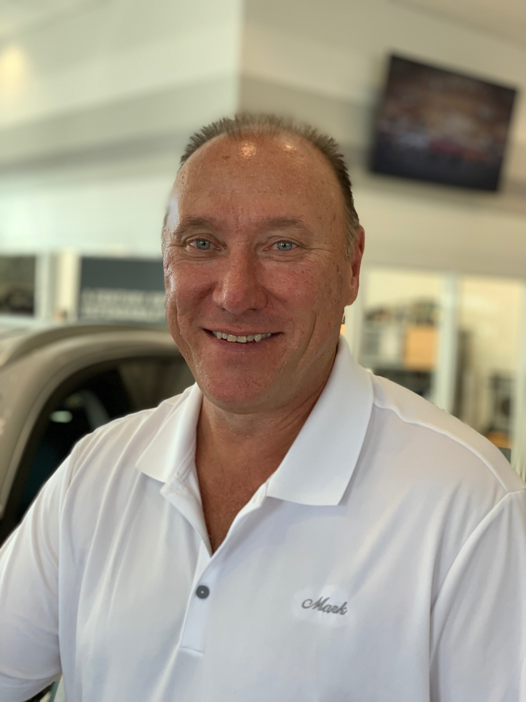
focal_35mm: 52
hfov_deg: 28.0
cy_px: 351
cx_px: 263
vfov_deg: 36.8
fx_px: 1054
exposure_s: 1/120
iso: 100
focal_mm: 6
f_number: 2.4
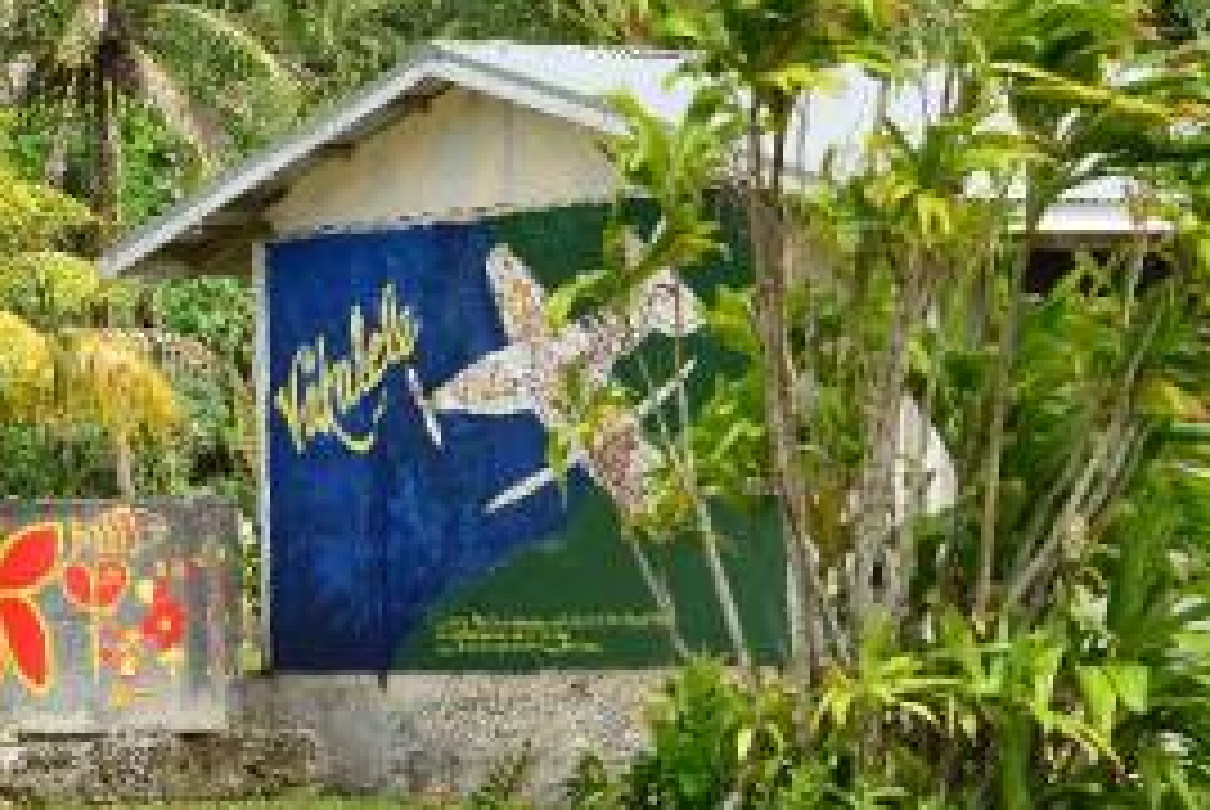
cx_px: 603
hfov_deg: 9.9
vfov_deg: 6.6
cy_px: 472
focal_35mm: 208
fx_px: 6999
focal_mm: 70
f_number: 10
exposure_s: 1/400
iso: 200
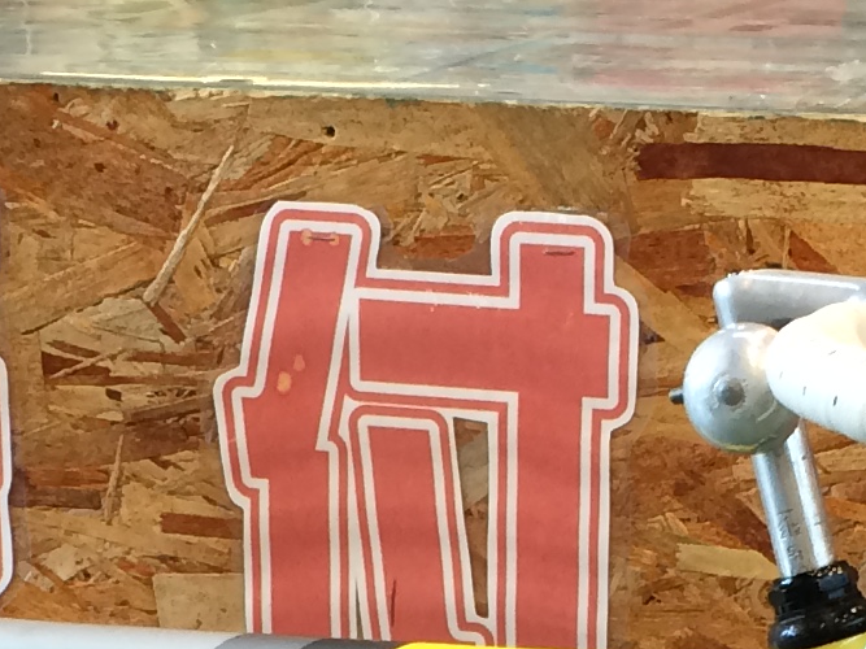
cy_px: 1272
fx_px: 3552
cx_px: 530
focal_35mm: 142
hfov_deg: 13.9
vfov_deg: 9.8
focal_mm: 4.15
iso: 40
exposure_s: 1/30
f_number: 2.2
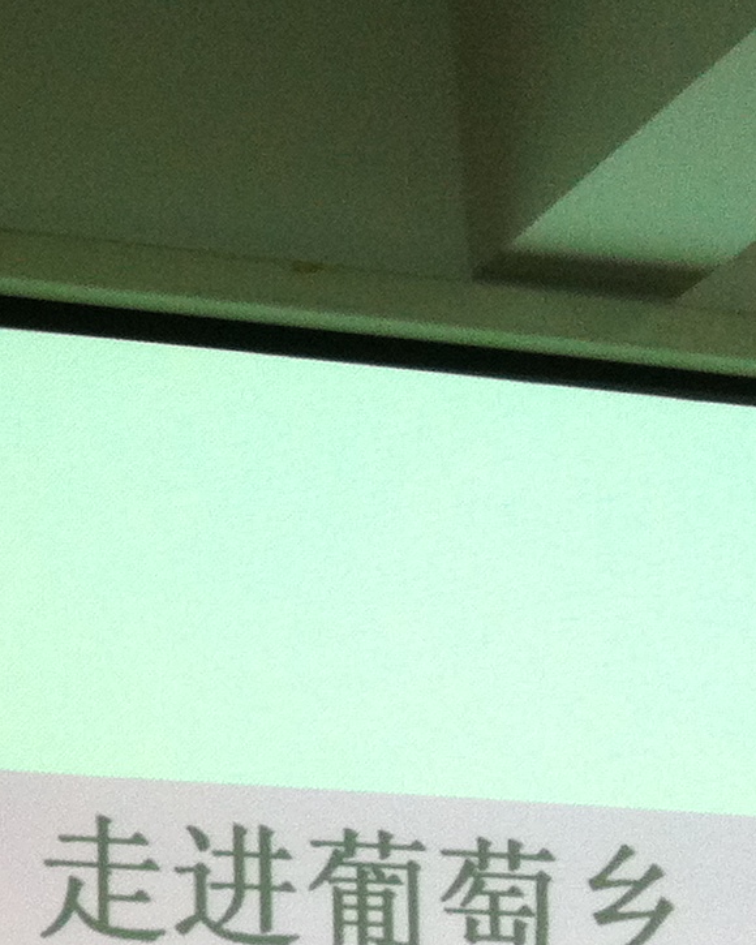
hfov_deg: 12.1
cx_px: -386
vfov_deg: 15.1
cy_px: 1228
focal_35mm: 122
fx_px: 3412
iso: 160
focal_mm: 3.85
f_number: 2.8
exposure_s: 1/15
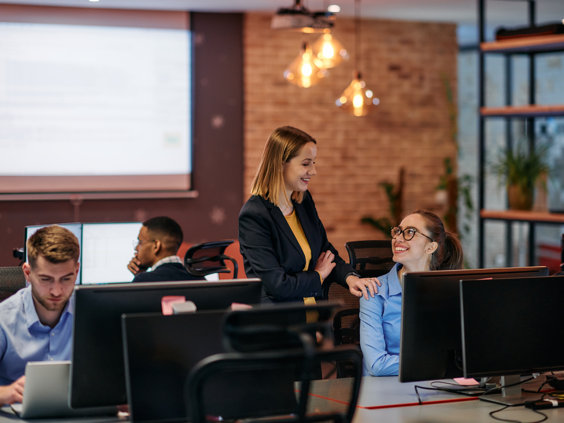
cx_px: 267
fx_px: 1499
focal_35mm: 92
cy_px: 212
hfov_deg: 21.3
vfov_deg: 16.1
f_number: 2
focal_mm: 85
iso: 800
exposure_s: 1/320
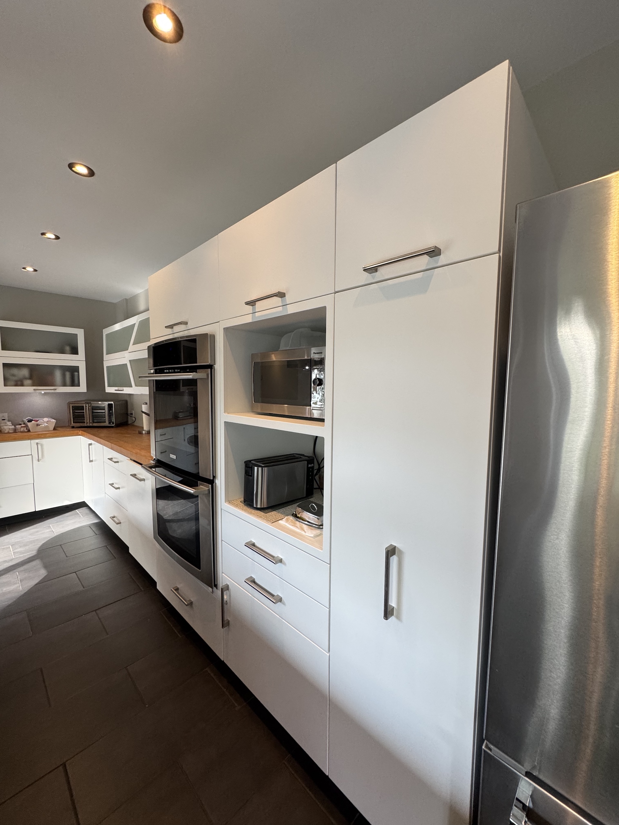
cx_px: 310
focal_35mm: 14
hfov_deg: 85.7
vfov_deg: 102.1
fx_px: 334
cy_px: 412
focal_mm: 2.22
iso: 200
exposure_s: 1/120
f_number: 2.2
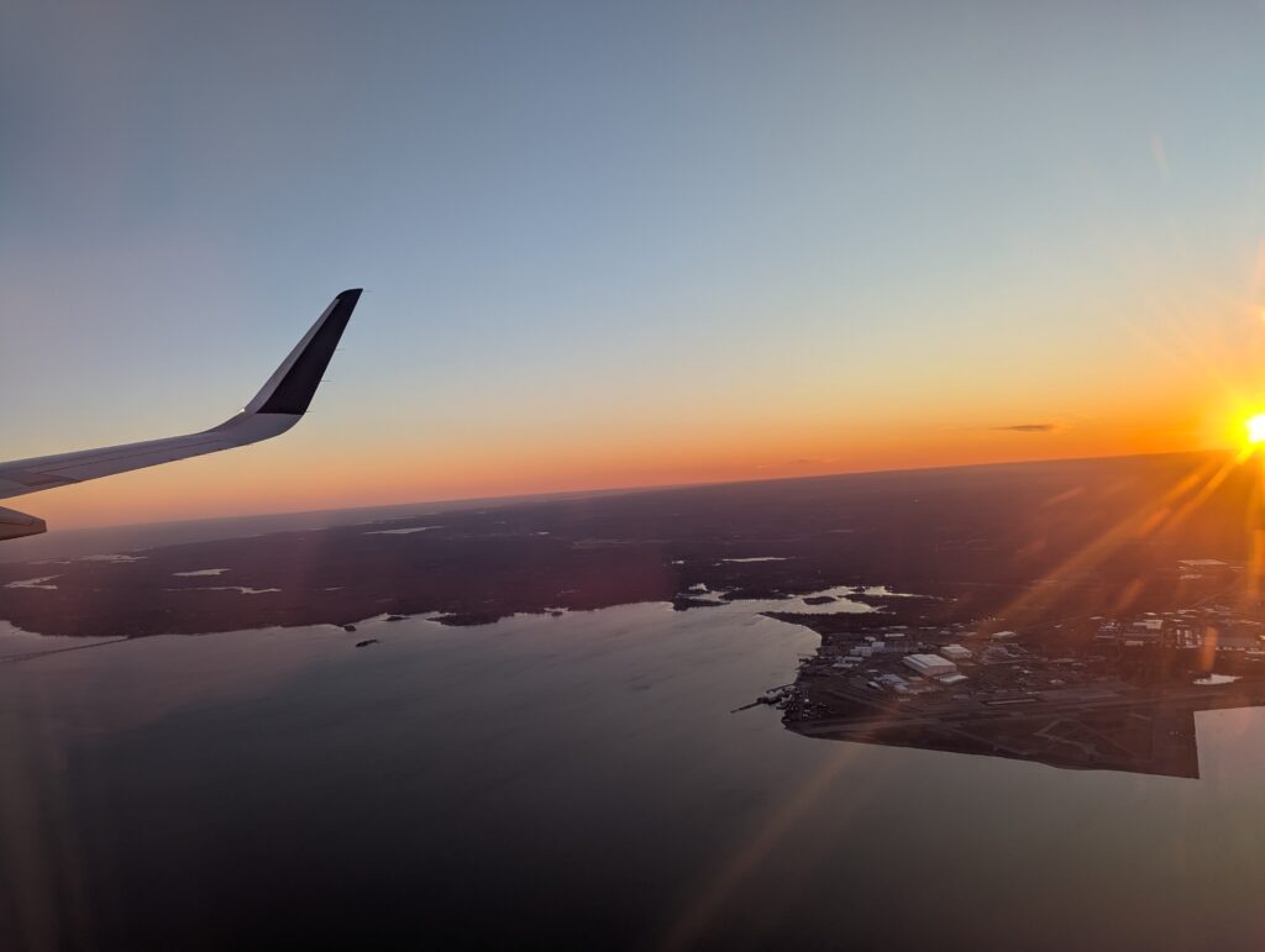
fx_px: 878
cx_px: 632
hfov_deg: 71.5
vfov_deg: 56.9
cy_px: 476
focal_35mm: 24
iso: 42
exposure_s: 1/838
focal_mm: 6.81
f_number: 1.85
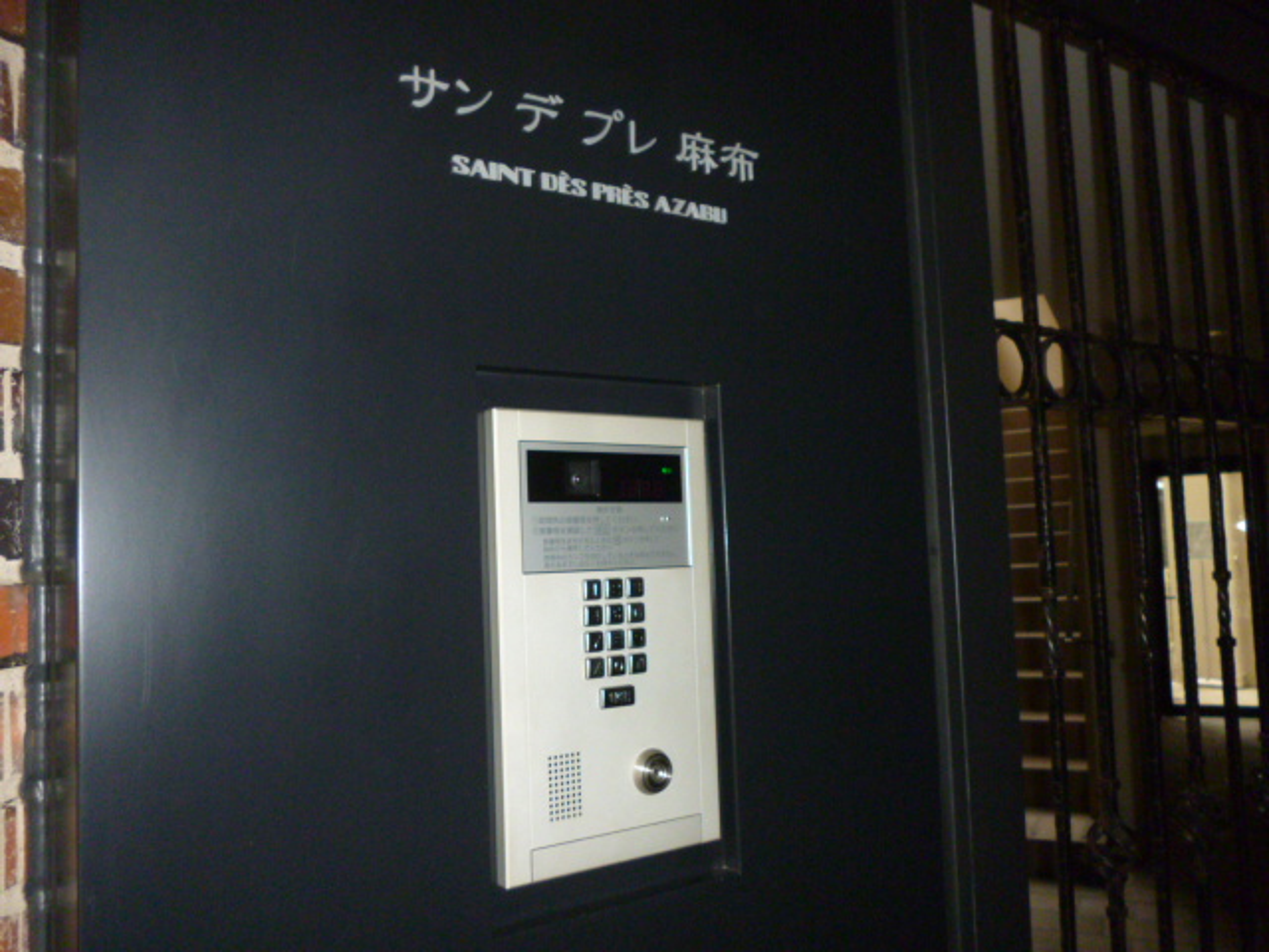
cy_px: 476
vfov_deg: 49.7
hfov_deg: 63.4
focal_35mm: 28
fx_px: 1026
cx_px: 634
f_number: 3.1
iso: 400
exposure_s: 1/125
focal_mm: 5
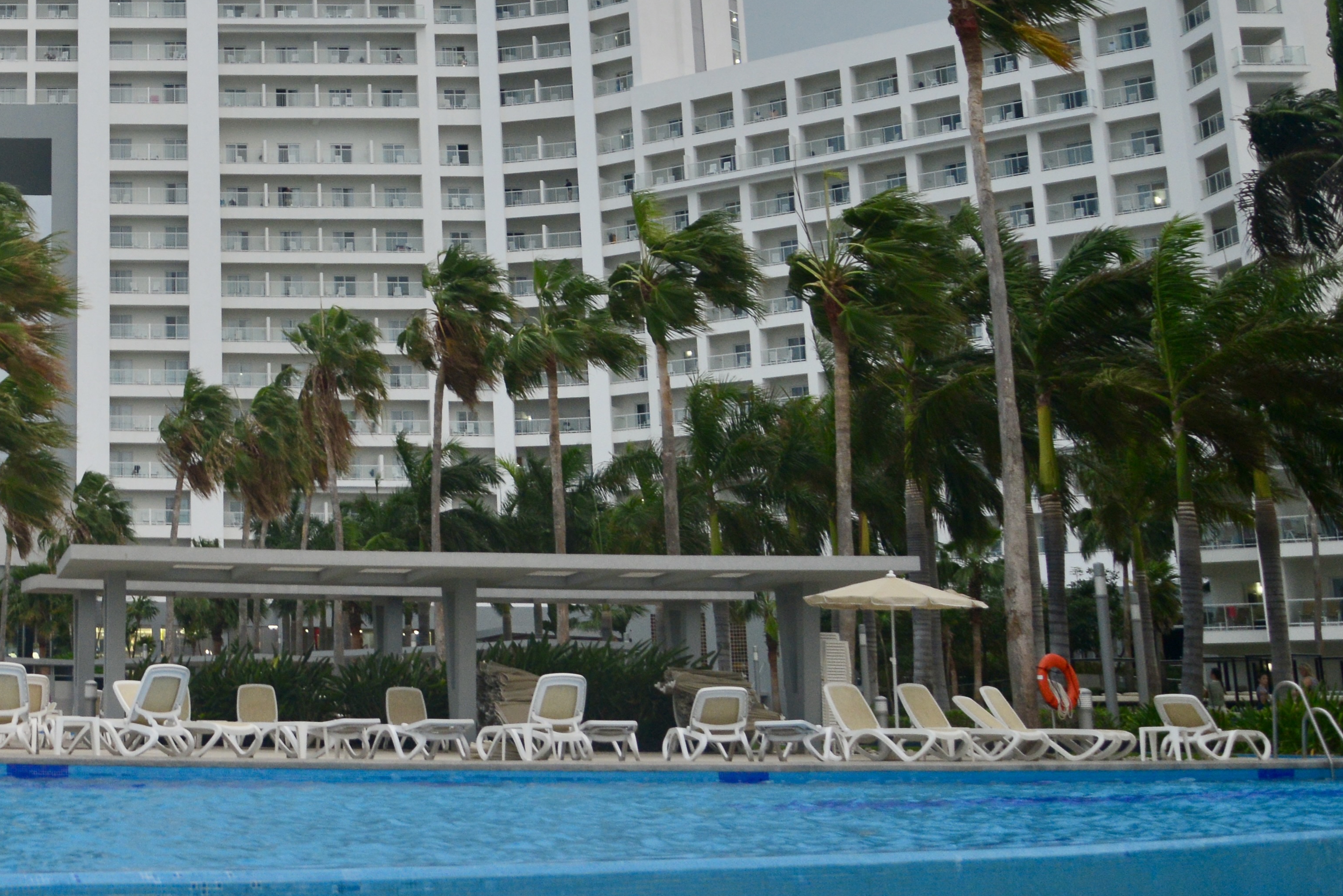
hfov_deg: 31.1
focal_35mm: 58
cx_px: -94
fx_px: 2164
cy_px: 126
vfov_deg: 22.9
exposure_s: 1/100
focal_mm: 24
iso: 640
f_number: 5
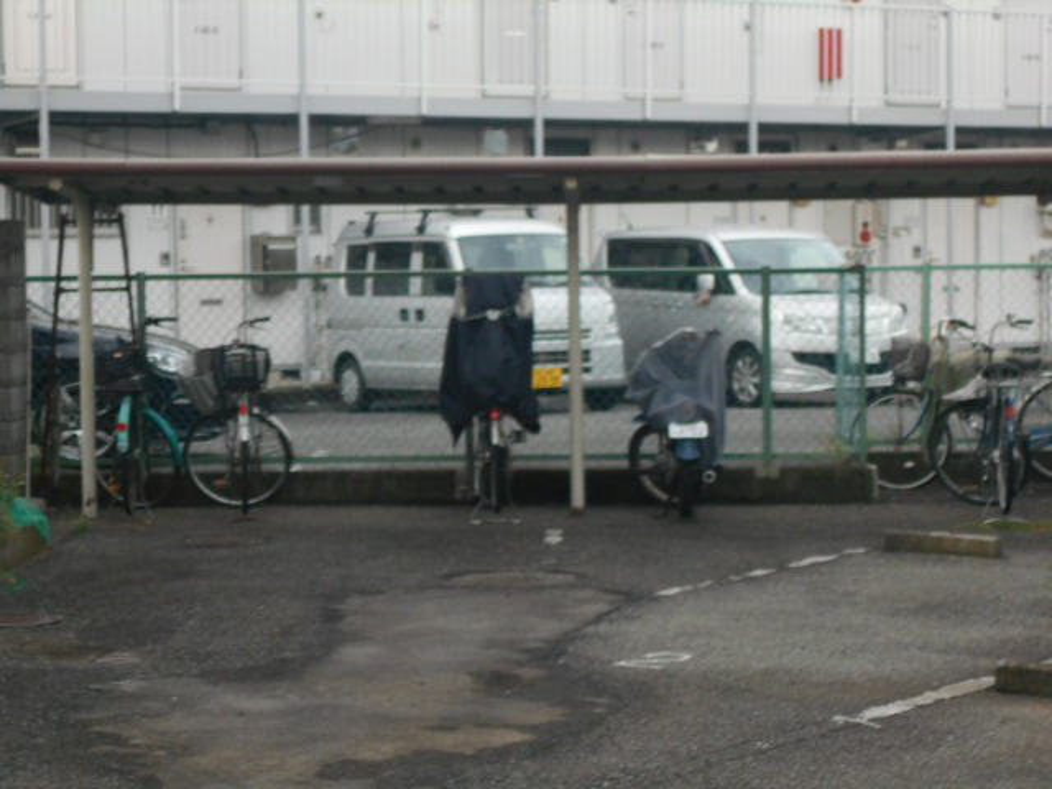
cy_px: 394
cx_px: 526
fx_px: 3009
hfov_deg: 19.8
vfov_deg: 14.9
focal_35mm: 99
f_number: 5.5
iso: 250
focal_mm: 17.6
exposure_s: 1/125
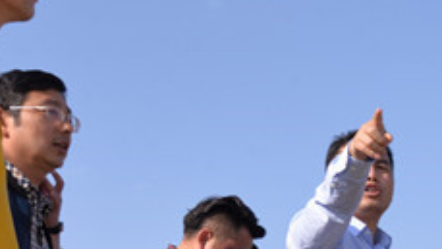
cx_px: 591
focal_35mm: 117
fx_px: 1372
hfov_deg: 17.1
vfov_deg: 10.1
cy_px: 367
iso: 160
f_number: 10
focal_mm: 32
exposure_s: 1/200
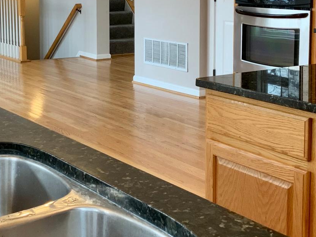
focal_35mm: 72
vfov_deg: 20.2
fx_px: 657
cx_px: 133
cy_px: 50
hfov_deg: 27.0
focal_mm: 3
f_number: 1.8
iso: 40
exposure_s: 1/60
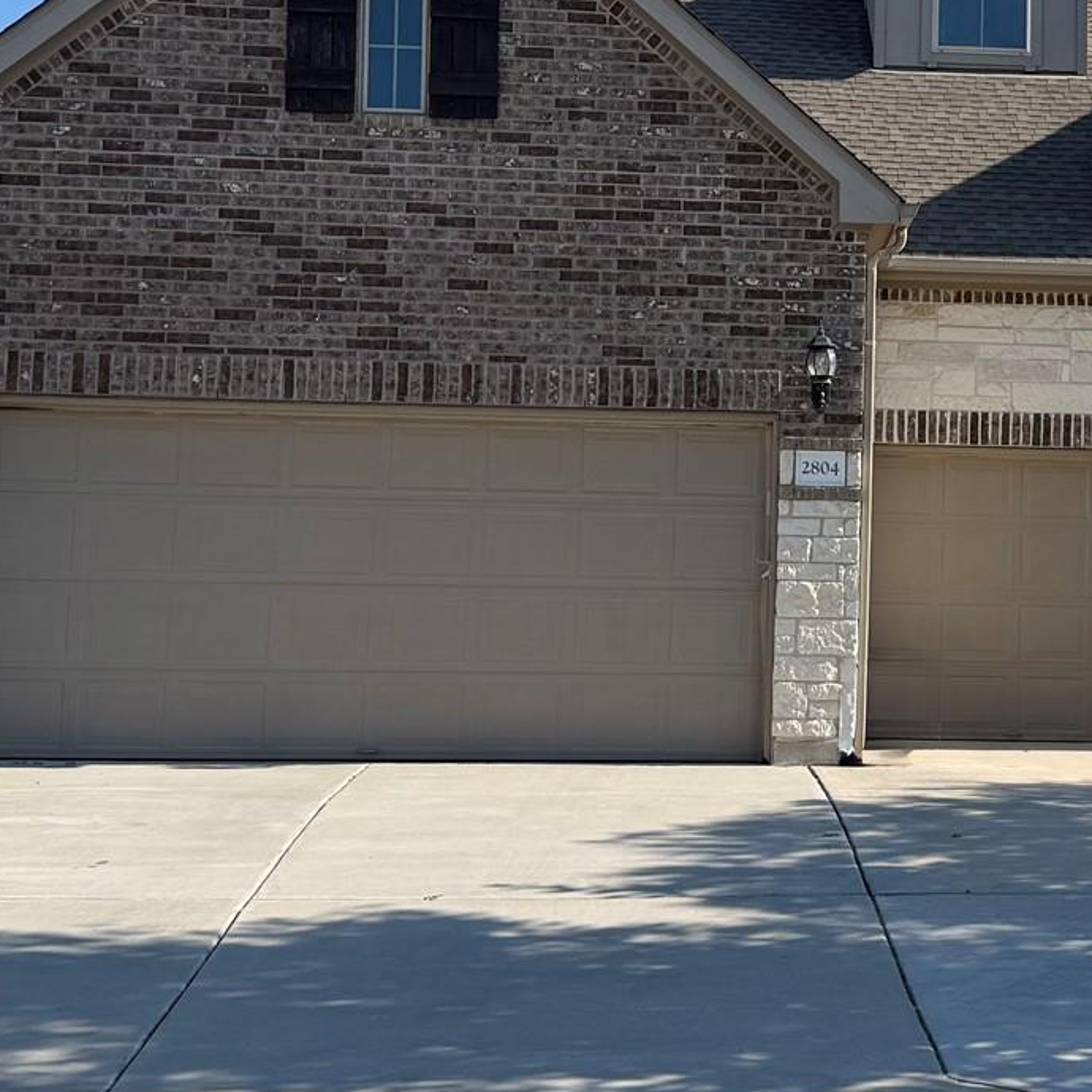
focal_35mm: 63
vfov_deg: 27.1
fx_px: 2248
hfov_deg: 26.6
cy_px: 369
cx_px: 926
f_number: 1.78
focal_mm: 6.76
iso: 80
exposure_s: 1/4405
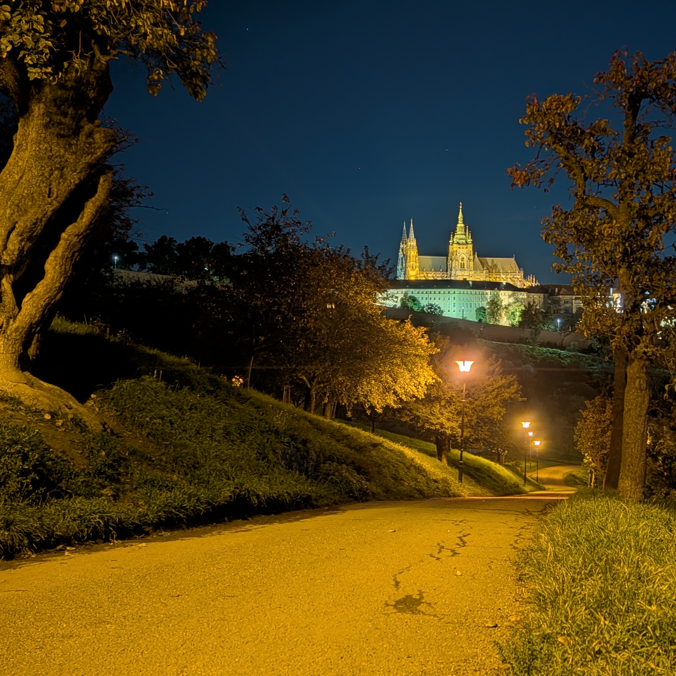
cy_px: 333
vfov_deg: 41.9
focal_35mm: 40
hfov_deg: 41.7
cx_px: 397
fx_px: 884
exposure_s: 1/4.98
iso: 25
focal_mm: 6.9
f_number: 1.68
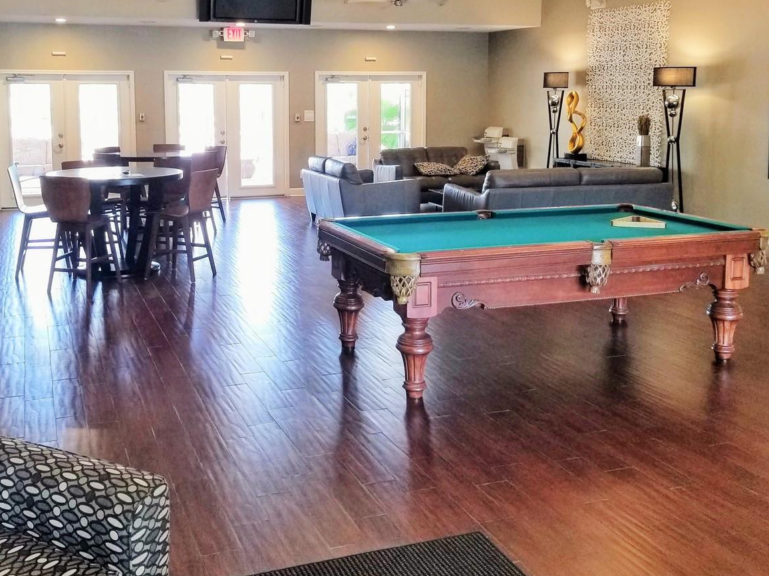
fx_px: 799
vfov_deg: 39.2
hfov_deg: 51.2
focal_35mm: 36
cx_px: 327
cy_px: 195
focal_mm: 4.25
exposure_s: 1/60
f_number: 1.7
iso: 100
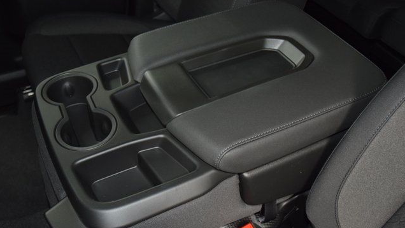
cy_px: 131
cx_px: 202
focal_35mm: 40
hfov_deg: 51.0
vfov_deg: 30.0
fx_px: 425
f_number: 3.8
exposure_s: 1/50
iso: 2000
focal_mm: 25
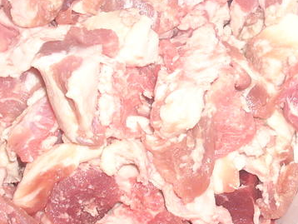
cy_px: 58
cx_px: 175
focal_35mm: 93
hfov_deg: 21.1
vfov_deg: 15.8
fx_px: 801
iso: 64
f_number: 2.8
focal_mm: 6.2
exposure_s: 1/60
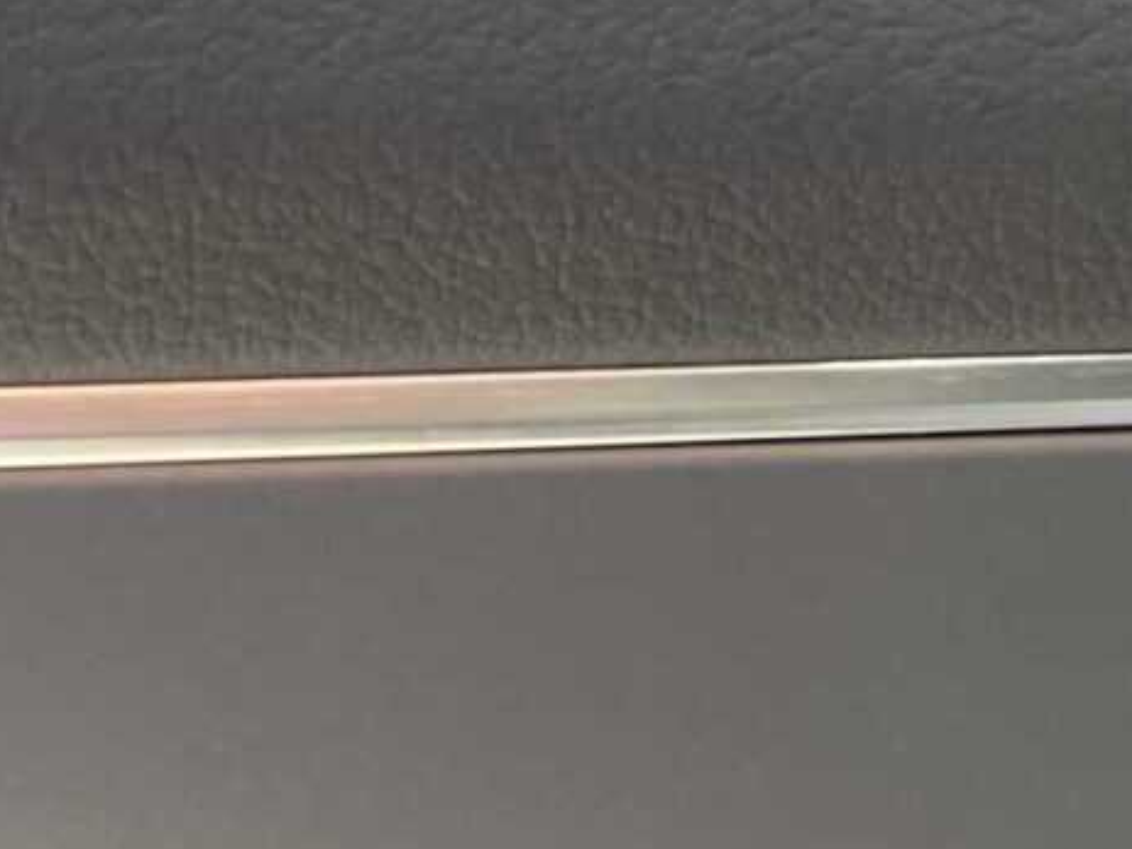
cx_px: 418
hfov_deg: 17.1
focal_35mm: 115
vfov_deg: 12.2
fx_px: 3760
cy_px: 1338
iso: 80
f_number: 1.6
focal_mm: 4.2
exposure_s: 1/121
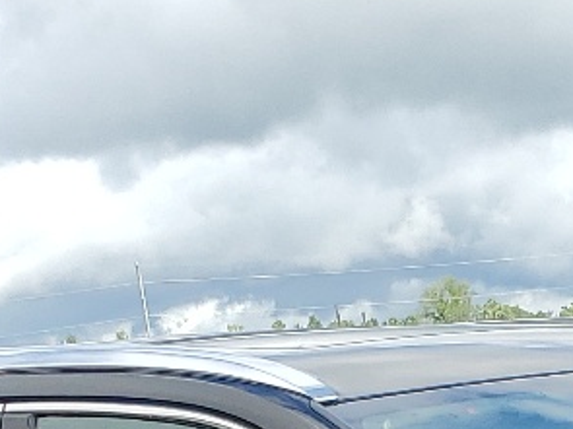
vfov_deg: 9.1
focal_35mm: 141
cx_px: 725
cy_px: 1128
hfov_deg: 13.5
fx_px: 2333
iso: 50
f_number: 1.5
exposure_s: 1/1667
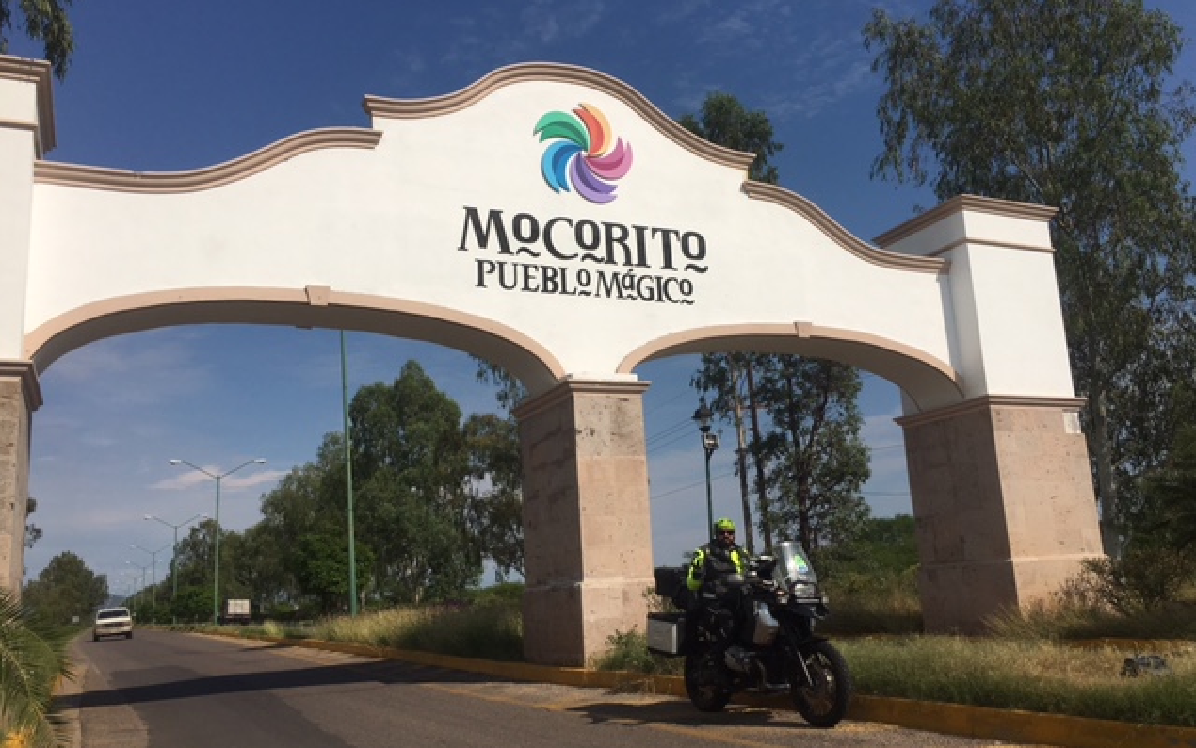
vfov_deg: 40.6
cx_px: 601
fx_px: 1011
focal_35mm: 31
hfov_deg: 61.2
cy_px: 384
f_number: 2.2
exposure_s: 1/4808
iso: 25
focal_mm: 4.15
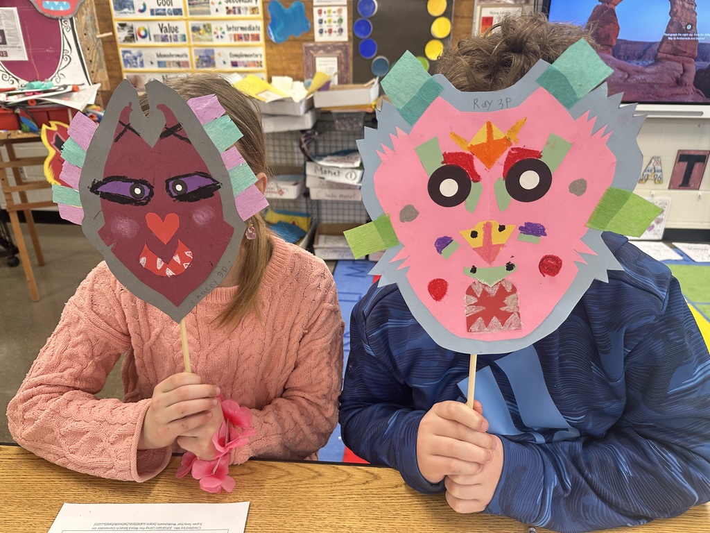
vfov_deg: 56.8
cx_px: 355
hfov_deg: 71.6
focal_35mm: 24
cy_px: 266
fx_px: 492
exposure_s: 1/75
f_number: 1.78
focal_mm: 6.86
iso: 200
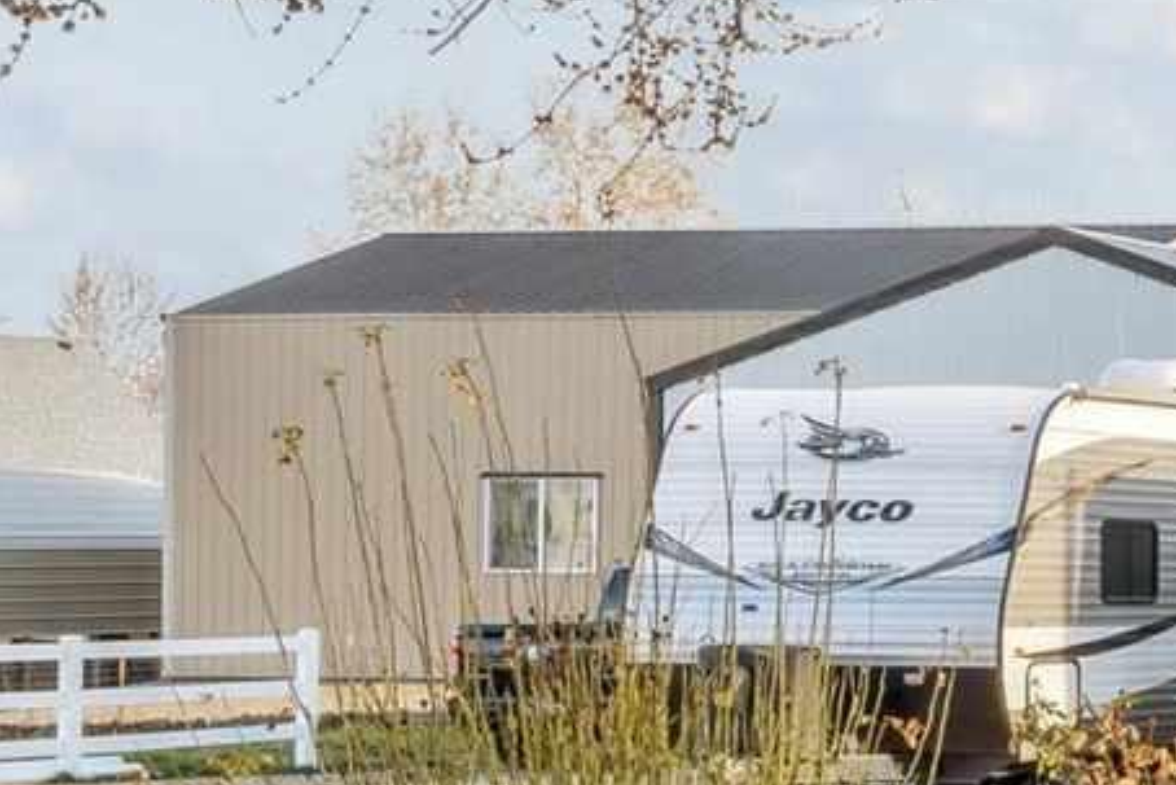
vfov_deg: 11.8
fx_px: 3780
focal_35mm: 116
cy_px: 645
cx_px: 2355
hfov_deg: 14.6
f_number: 13
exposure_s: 1/80
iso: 400
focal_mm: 17.1
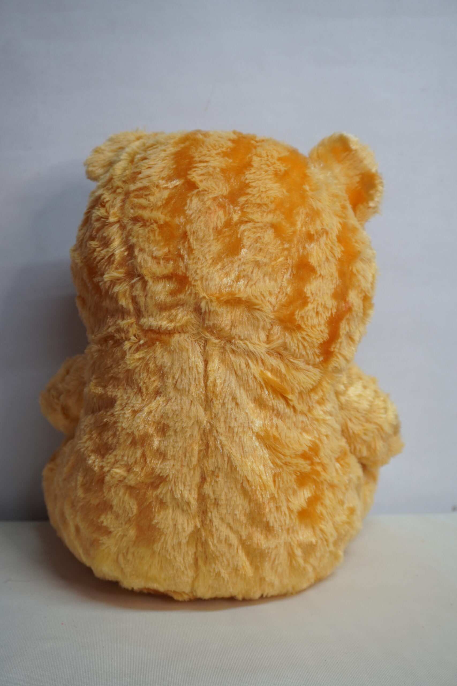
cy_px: 343
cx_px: 228
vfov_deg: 46.4
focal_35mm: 42
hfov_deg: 31.9
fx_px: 800
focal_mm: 28
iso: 500
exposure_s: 1/25
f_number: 5.6
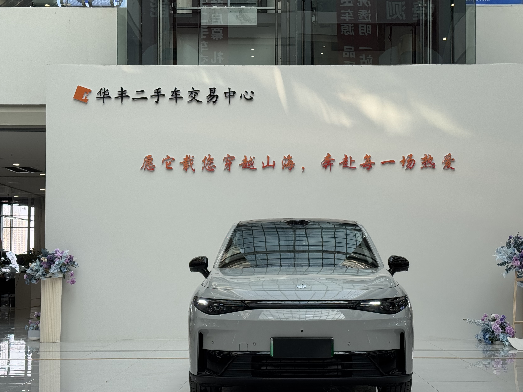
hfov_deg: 33.2
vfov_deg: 25.2
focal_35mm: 58
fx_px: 876
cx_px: 277
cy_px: 229
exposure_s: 1/470
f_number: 1.78
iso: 64
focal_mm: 6.76
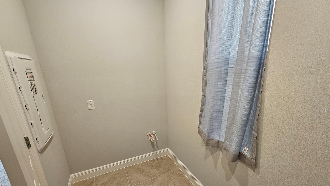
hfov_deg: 103.0
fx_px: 131
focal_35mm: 15
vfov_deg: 69.9
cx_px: 164
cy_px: 110
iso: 160
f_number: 2.2
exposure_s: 1/60
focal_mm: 2.2
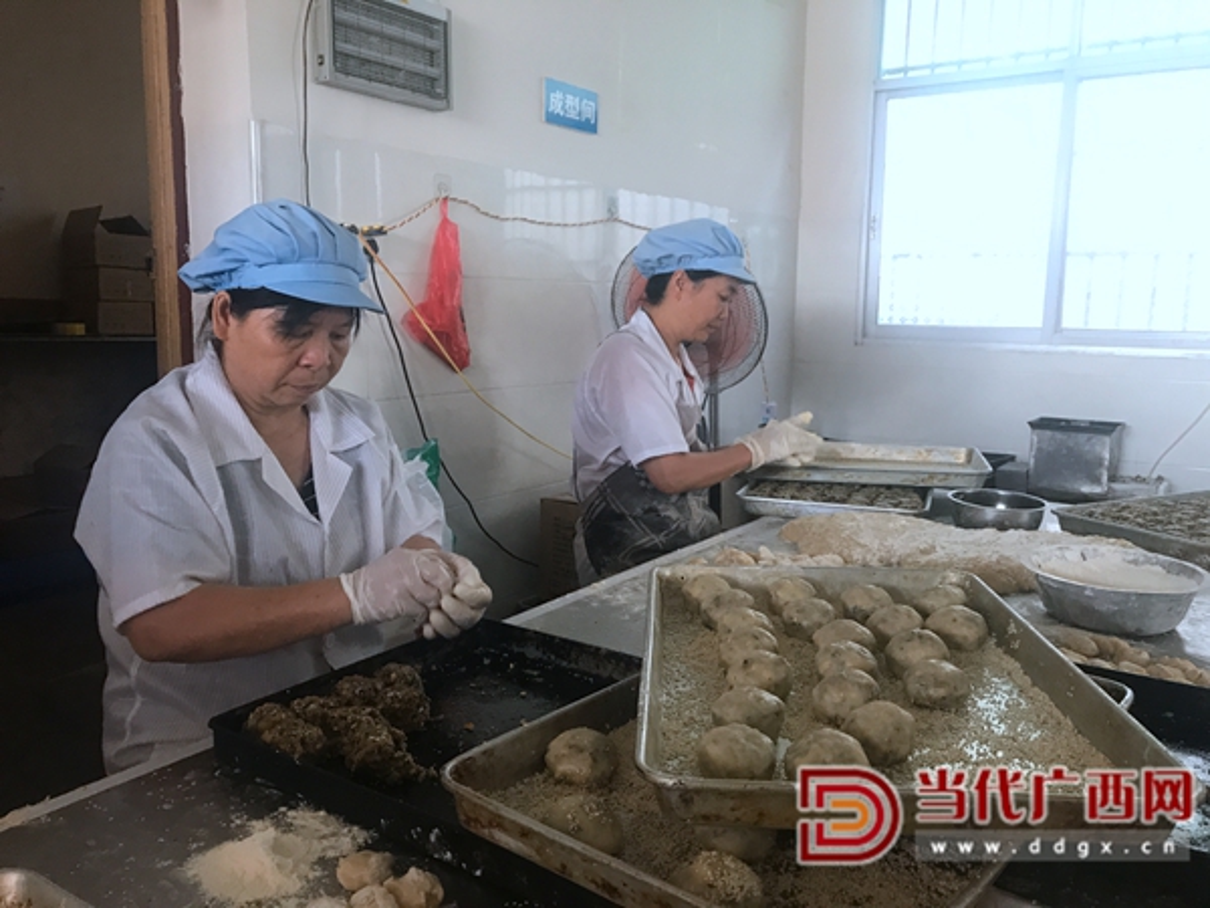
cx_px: 605
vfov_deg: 49.7
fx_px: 979
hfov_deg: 63.4
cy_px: 454
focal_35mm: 28
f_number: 1.8
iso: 50
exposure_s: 1/17
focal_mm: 3.99
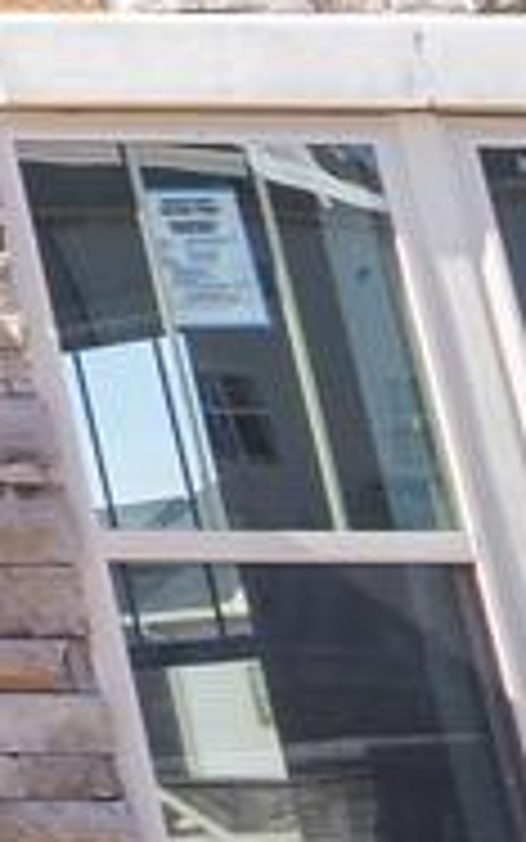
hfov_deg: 4.0
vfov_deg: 11.3
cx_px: -3471
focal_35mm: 179
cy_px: -326
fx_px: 4102
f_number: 8
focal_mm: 16
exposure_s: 1/160
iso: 200
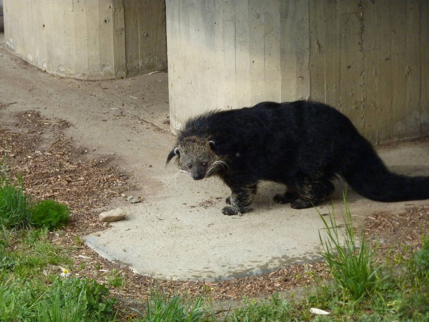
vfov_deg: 8.2
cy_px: 161
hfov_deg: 10.9
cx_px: 214
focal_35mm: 182
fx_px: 2256
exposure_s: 1/250
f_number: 4.5
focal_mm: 29.9
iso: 400
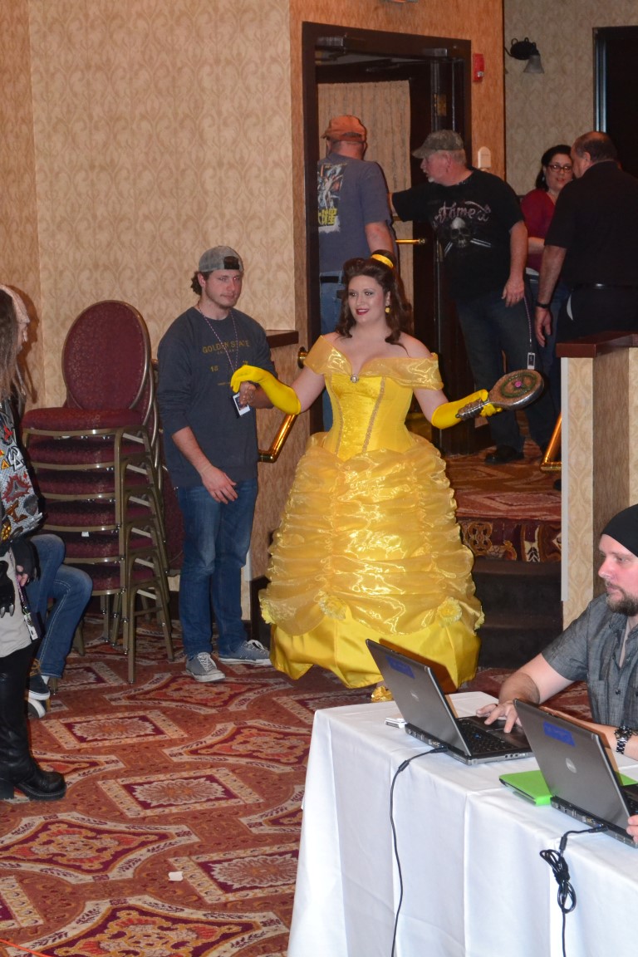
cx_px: 319
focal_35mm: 82
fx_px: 2193
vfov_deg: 24.6
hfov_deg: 16.6
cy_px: 478
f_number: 7.1
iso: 3200
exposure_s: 1/60
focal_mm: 55
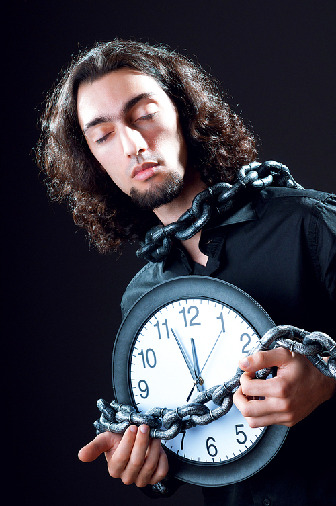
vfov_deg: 20.6
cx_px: 168
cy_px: 253
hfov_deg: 13.8
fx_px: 1390
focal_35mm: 99
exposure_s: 1/200
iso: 200
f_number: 8
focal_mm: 66
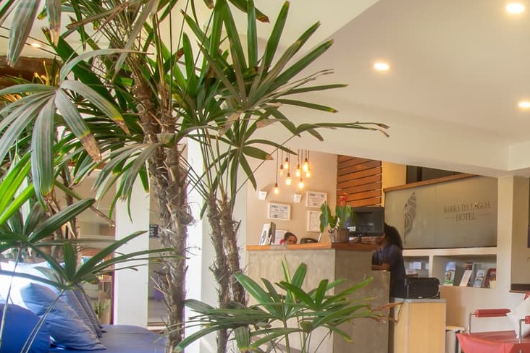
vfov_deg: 31.7
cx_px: 496
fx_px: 604
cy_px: 284
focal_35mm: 41
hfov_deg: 42.6
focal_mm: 10
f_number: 18
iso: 100
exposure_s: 1.6
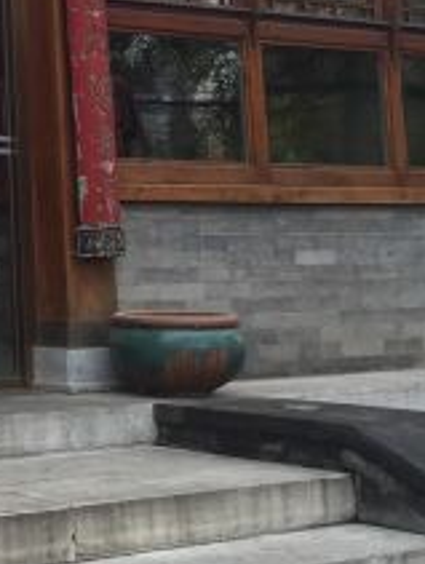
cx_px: -258
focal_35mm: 96
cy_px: 45
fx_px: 1567
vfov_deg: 20.0
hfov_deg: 14.2
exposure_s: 1/100
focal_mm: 4.15
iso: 50
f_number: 2.2
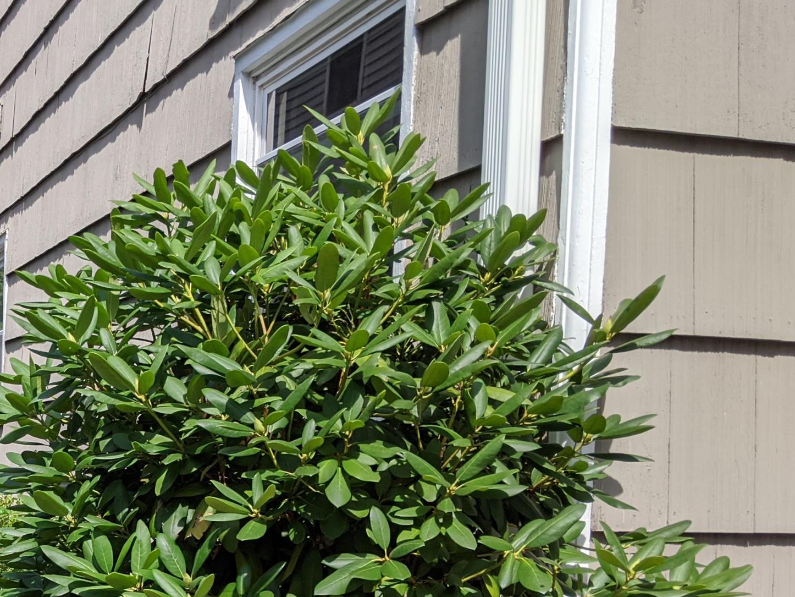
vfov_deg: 25.2
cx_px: 27
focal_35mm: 56
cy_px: 555
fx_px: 1286
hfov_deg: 32.0
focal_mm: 4.44
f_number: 1.8
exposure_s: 1/4673
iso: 66
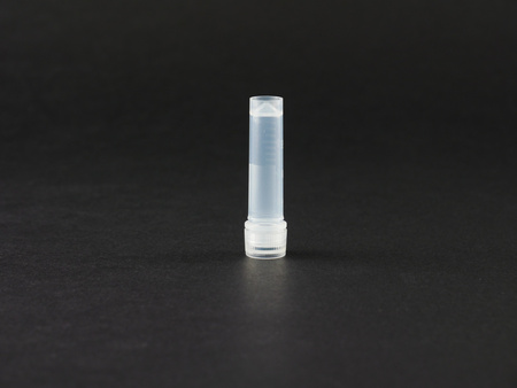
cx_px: 258
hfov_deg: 16.4
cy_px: 194
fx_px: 1793
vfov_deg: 12.4
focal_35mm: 120
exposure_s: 1/13
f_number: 8
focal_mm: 60
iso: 400
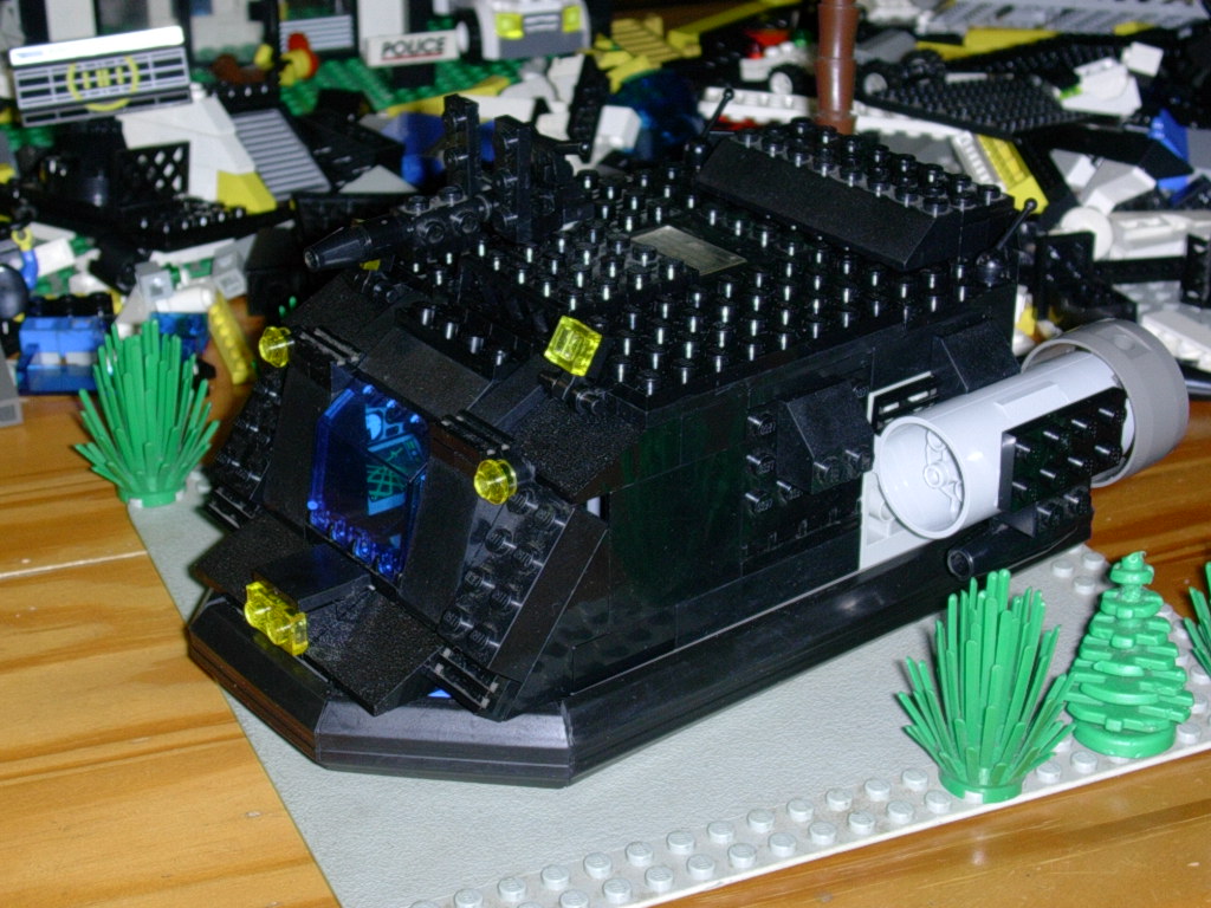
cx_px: 606
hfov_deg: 30.7
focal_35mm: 63
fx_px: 2204
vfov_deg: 23.3
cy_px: 454
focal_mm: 9.6
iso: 70
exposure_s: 1/64
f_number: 3.5
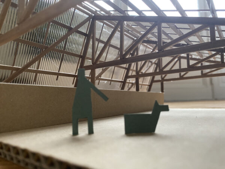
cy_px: 84
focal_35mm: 26
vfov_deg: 53.1
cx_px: 112
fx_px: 169
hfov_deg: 67.3
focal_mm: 4.25
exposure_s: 1/60
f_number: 1.8
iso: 250
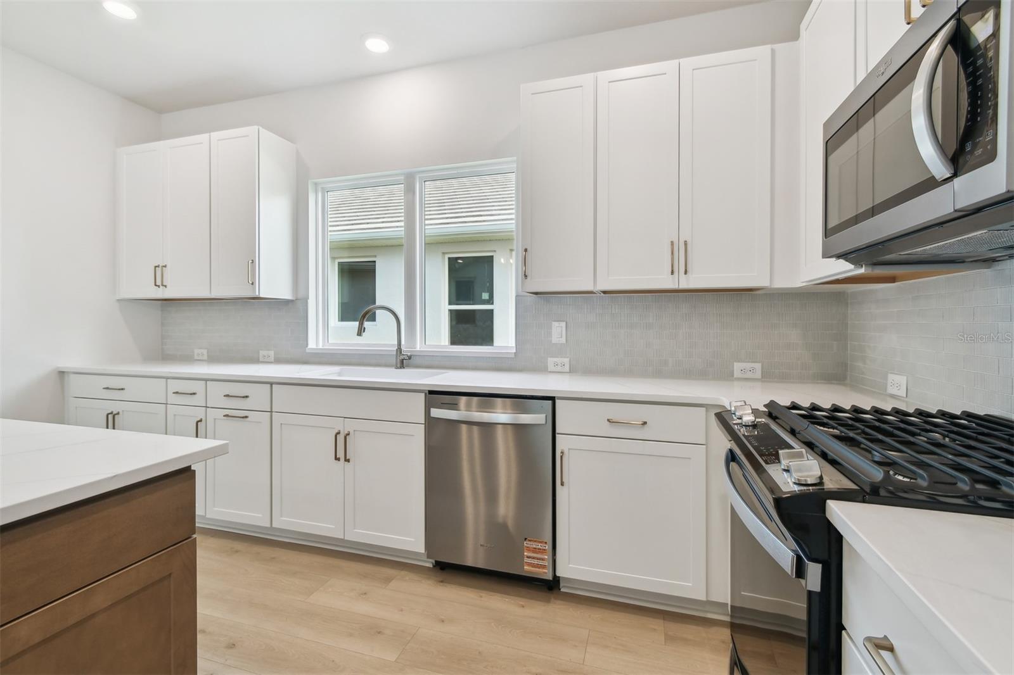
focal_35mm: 15
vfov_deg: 77.3
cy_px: 338
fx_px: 422
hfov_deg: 100.4
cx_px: 507
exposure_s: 1/60
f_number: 7.1
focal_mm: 10
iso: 100
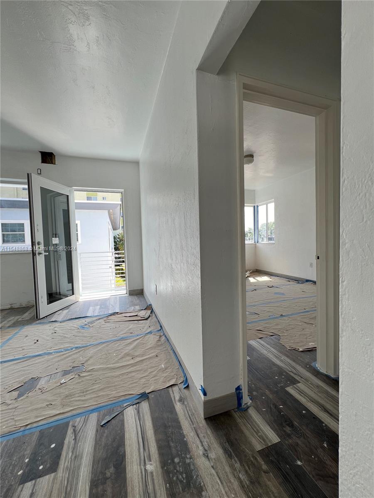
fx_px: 187
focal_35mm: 13
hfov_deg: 89.9
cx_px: 187
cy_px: 249
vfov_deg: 106.2
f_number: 1.8
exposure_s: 1/99
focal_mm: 1.57
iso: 32
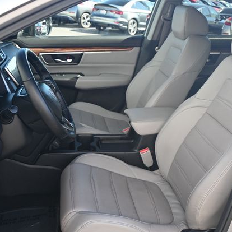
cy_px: 119
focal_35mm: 42
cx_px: 119
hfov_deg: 39.7
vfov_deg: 39.7
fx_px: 321
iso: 400
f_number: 4
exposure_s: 1/250
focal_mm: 21.5
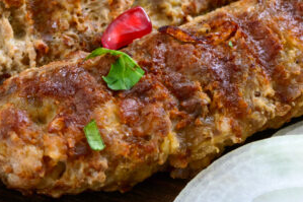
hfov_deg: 10.8
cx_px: 7
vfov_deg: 7.2
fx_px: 1597
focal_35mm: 190
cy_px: -50
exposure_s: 1/160
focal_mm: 35
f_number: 9
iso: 100
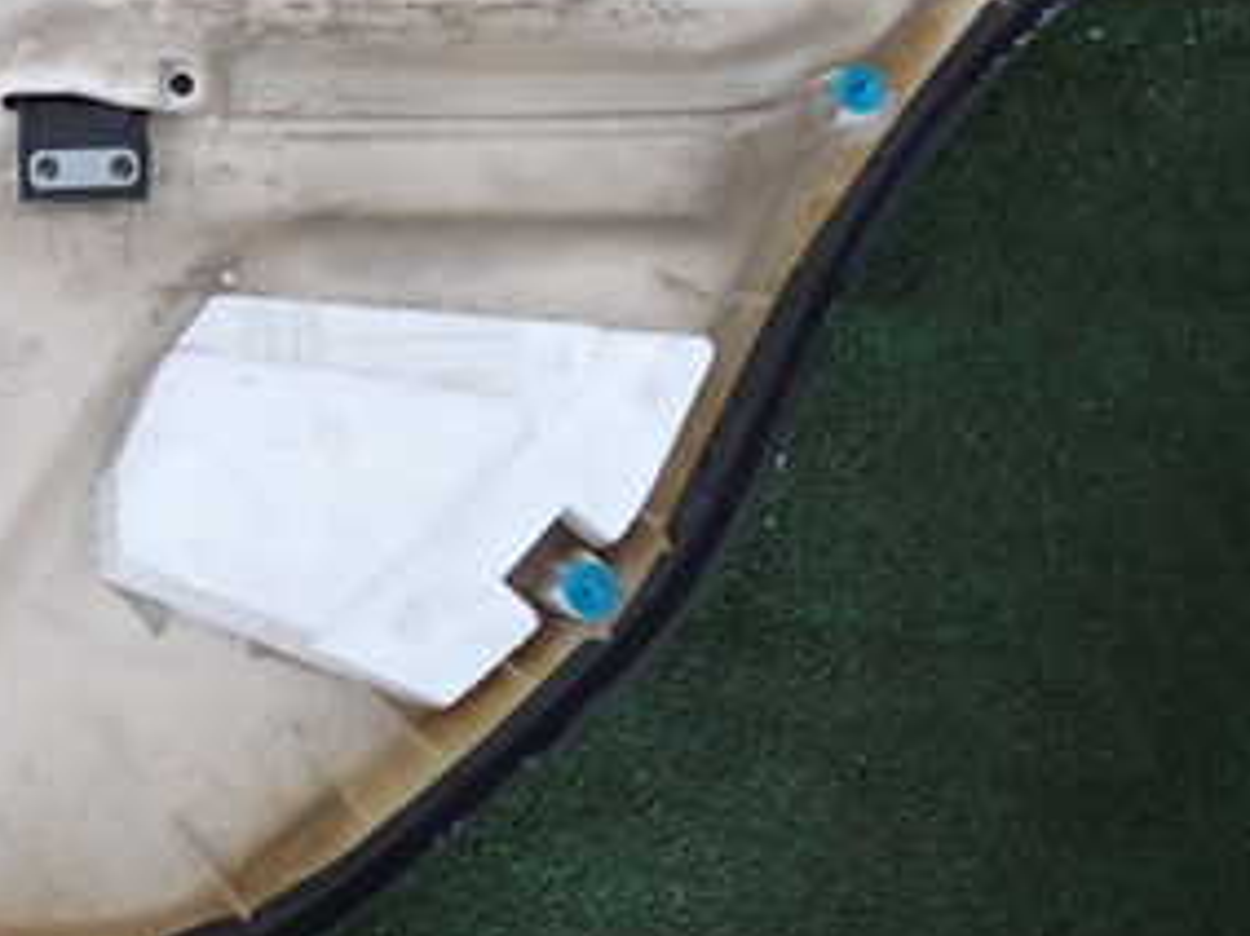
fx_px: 1913
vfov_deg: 26.8
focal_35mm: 53
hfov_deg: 33.8
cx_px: 71
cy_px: 155
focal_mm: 4.5
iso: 250
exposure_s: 1/30
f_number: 2
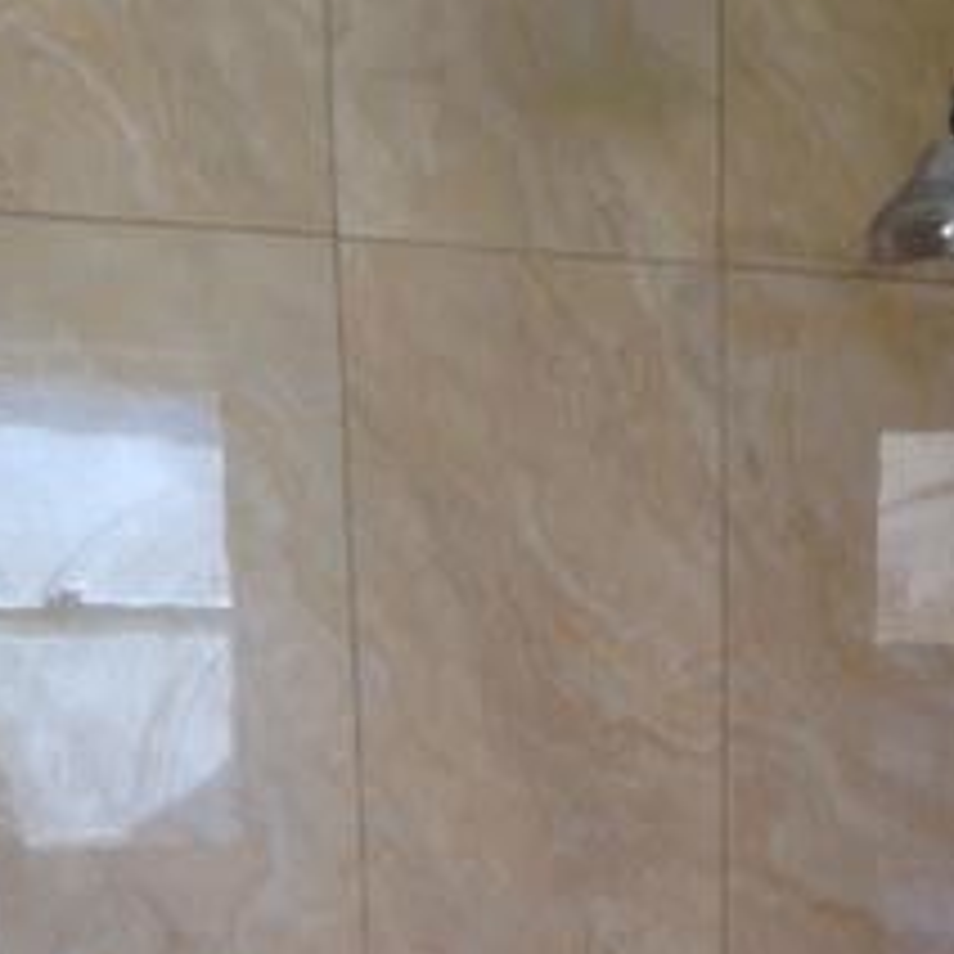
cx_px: 914
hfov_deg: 19.3
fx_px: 2744
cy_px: 1292
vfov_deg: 18.2
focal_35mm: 88
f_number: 2.4
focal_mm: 4.12
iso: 50
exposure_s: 1/30
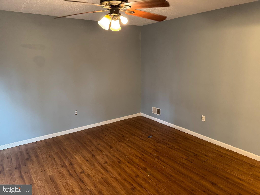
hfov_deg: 71.6
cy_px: 98
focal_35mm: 24
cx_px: 130
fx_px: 180
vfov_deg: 56.8
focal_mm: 6.76
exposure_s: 1/60
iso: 500
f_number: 1.78
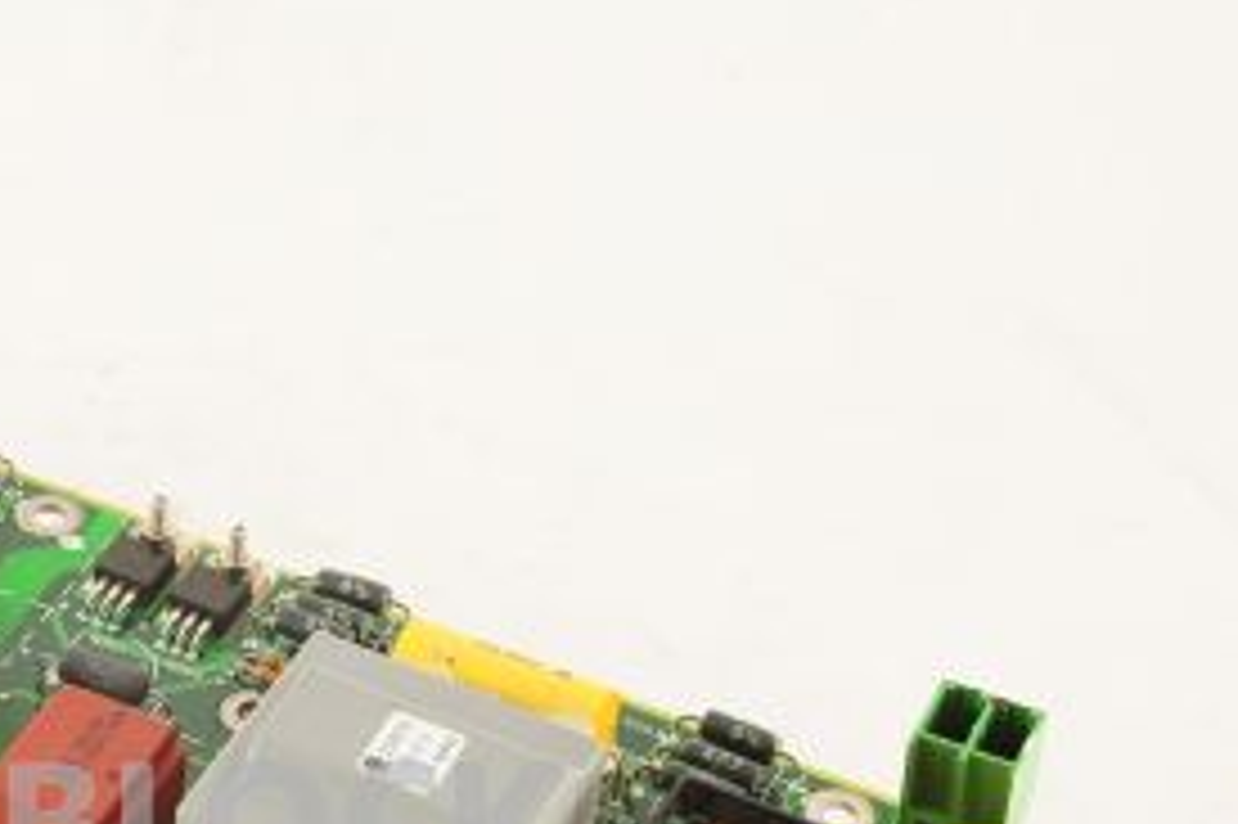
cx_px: 122
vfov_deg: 12.4
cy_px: 871
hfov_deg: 18.5
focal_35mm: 109
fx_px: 3746
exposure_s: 1/125
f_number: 11
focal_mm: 50
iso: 1600
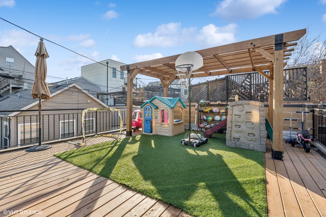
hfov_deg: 96.7
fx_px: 145
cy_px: 108
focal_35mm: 16
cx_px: 163
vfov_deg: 73.7
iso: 320
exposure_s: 1/250
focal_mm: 16
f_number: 8
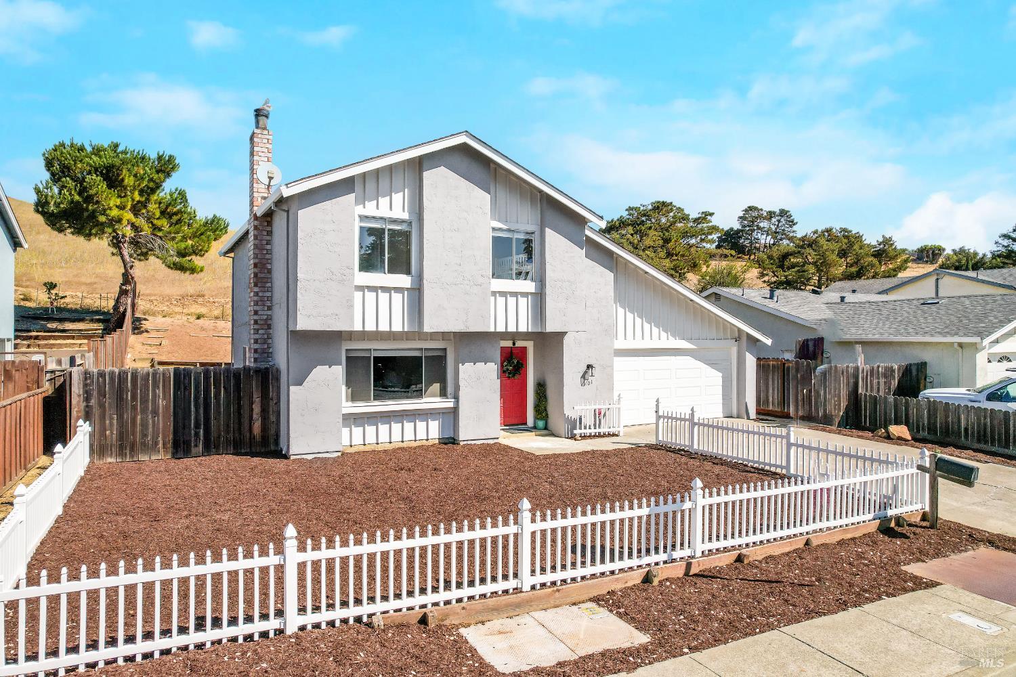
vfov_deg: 57.2
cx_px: 508
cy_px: 338
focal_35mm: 22
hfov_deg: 78.6
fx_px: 621
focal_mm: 8.38
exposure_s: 1/2500
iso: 200
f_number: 2.8
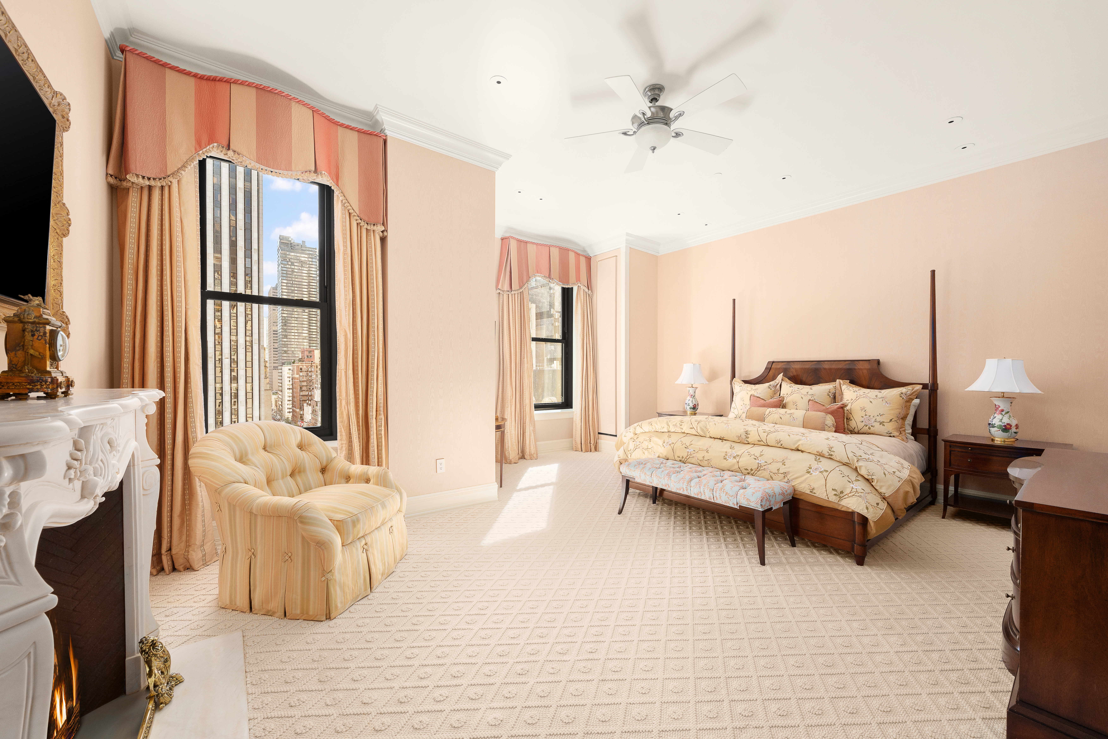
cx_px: 554
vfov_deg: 85.4
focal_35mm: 13
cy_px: 370
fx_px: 400
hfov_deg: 108.3
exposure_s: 1/8
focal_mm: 13
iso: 640
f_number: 11
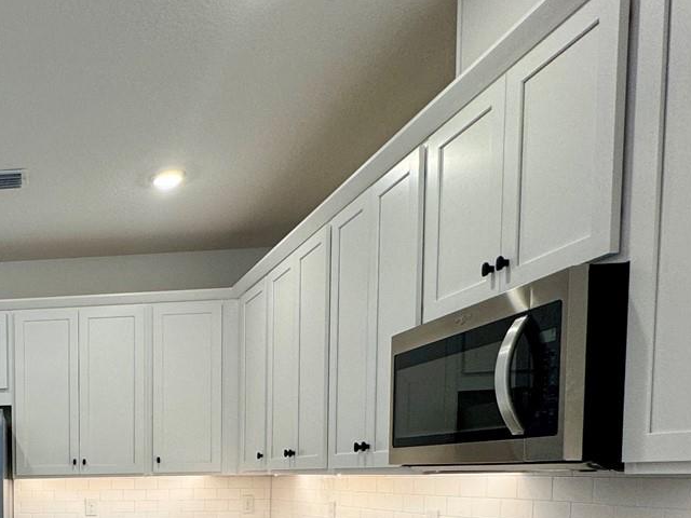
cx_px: -56
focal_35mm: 35
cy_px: 523
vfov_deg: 36.4
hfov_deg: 42.3
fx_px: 699
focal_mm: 2.22
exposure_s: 1/120
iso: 125
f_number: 2.2
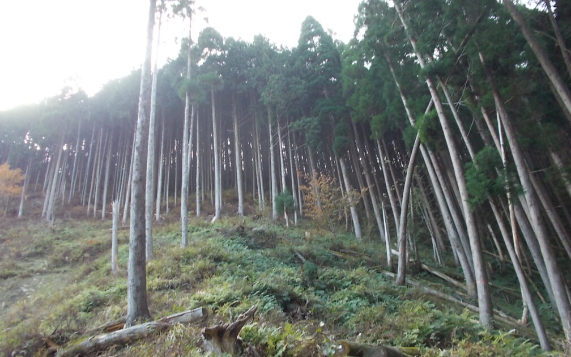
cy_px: 200
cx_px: 289
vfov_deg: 44.5
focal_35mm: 28
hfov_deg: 66.5
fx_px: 436
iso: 80
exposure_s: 1/30
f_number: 3.2
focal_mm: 4.6
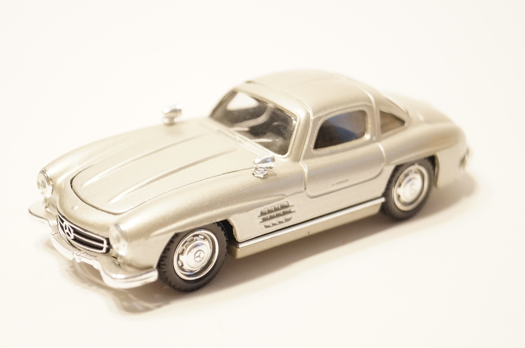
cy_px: 174
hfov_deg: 27.0
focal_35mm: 75
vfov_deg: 18.1
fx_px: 1092
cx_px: 262
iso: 2000
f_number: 5.6
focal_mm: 50
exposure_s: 1/80
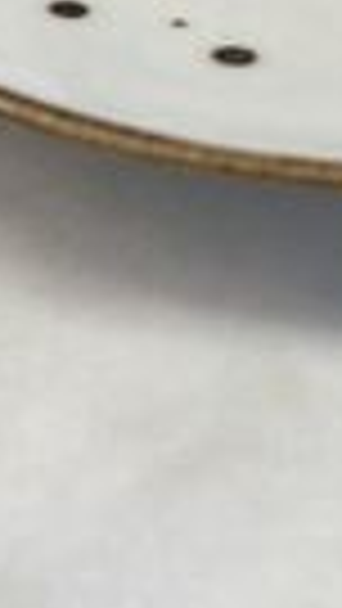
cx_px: 477
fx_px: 2658
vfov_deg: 12.3
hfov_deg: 7.3
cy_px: -342
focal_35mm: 165
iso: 125
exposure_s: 1/120
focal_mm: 6.86
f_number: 1.8
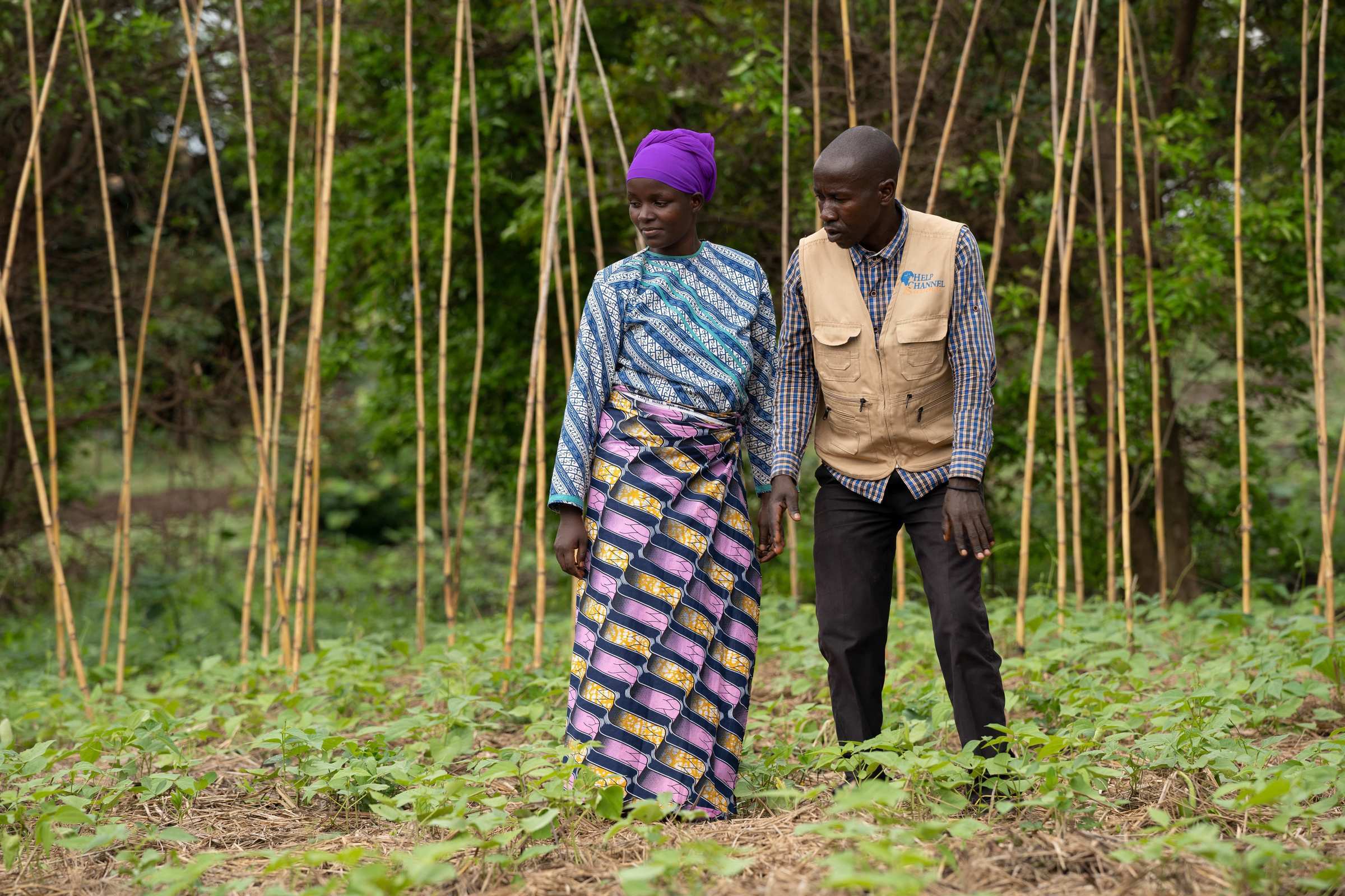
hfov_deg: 12.2
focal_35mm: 168
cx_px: 672
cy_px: 448
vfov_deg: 8.2
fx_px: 6287
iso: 200
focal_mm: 168.3
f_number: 5.6
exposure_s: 1/320
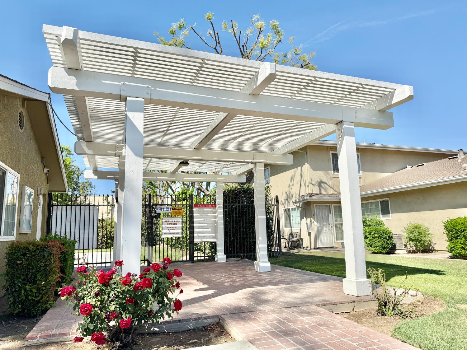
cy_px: 175
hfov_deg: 71.6
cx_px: 234
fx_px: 324
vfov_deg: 56.8
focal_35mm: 24
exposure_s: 1/6173
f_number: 1.78
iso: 80
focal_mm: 6.76
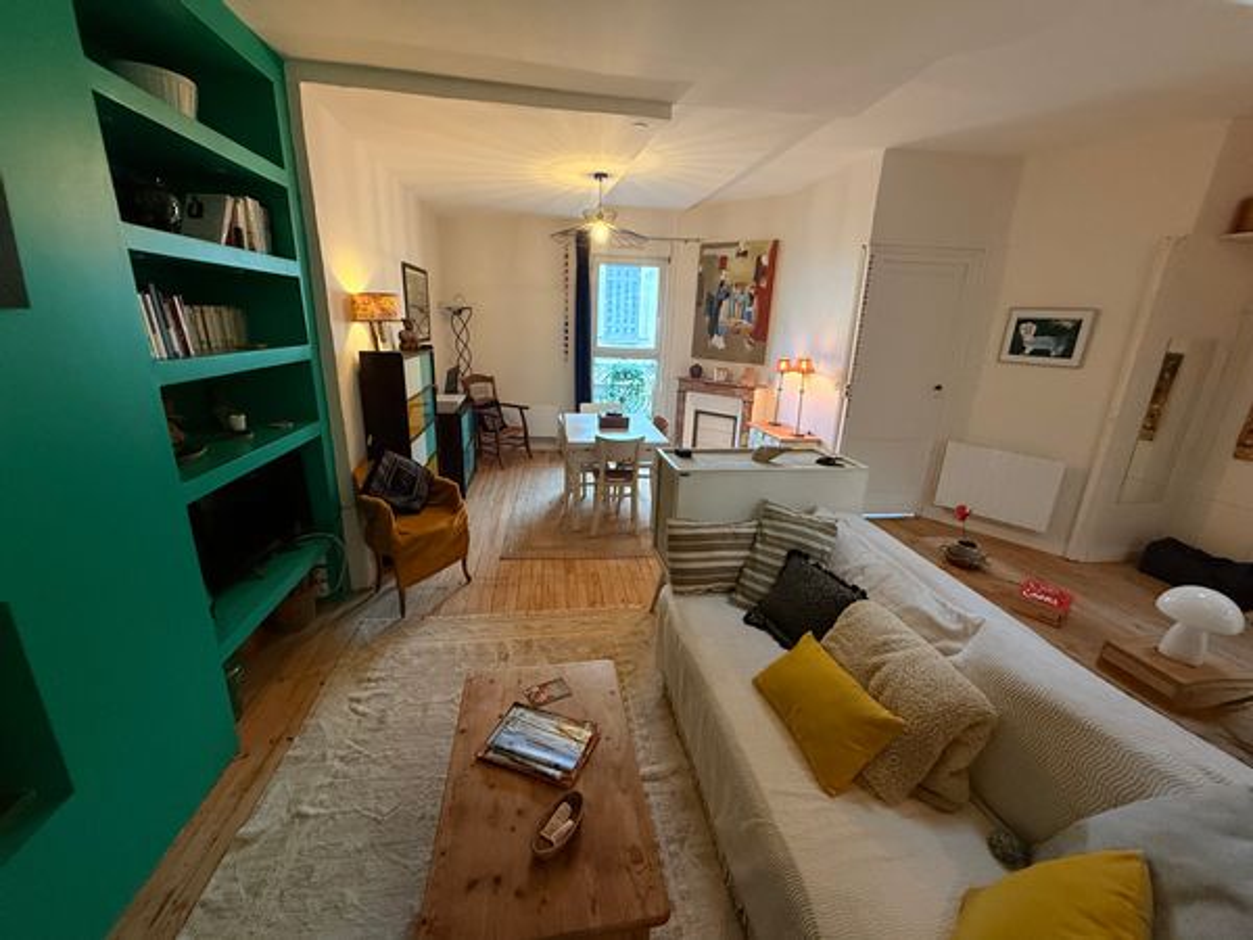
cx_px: 626
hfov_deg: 102.1
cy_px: 470
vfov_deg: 85.7
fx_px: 507
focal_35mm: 14
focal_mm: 2.22
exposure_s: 1/100
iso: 320
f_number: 2.2
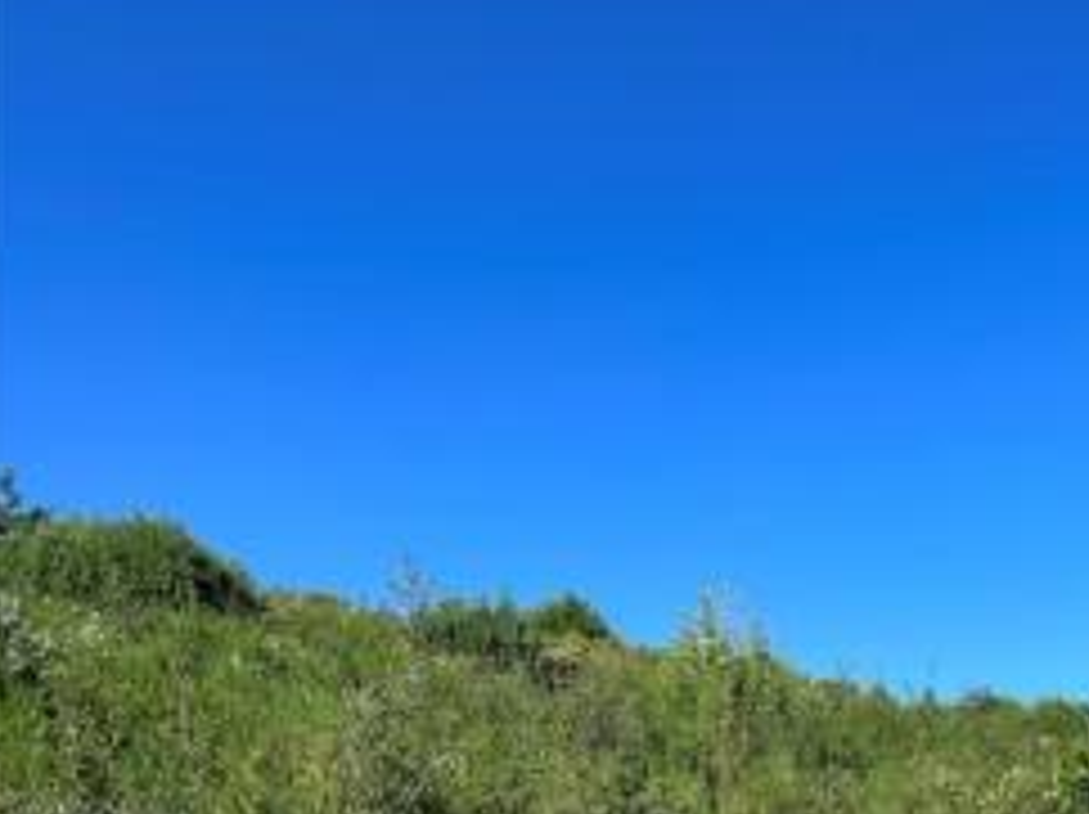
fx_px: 1351
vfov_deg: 32.7
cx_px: 878
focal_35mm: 43
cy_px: 634
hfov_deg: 41.9
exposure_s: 1/2841
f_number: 1.5
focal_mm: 5.7
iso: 50
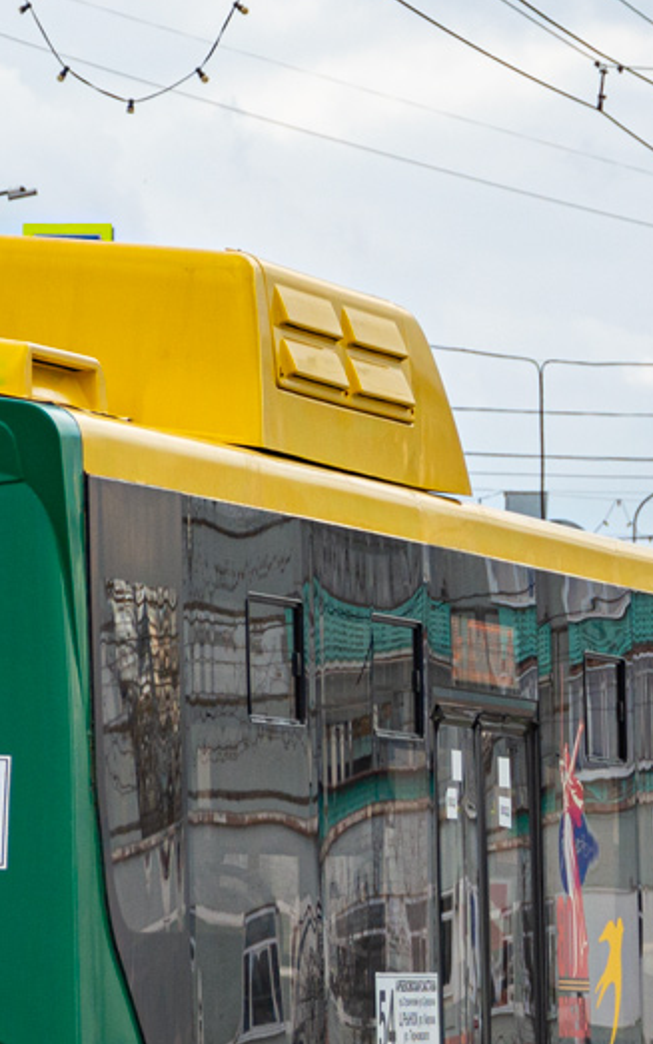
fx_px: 7230
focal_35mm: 254
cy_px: 841
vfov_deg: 8.2
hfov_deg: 5.1
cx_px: -200
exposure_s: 1/400
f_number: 5.6
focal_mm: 58
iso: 100
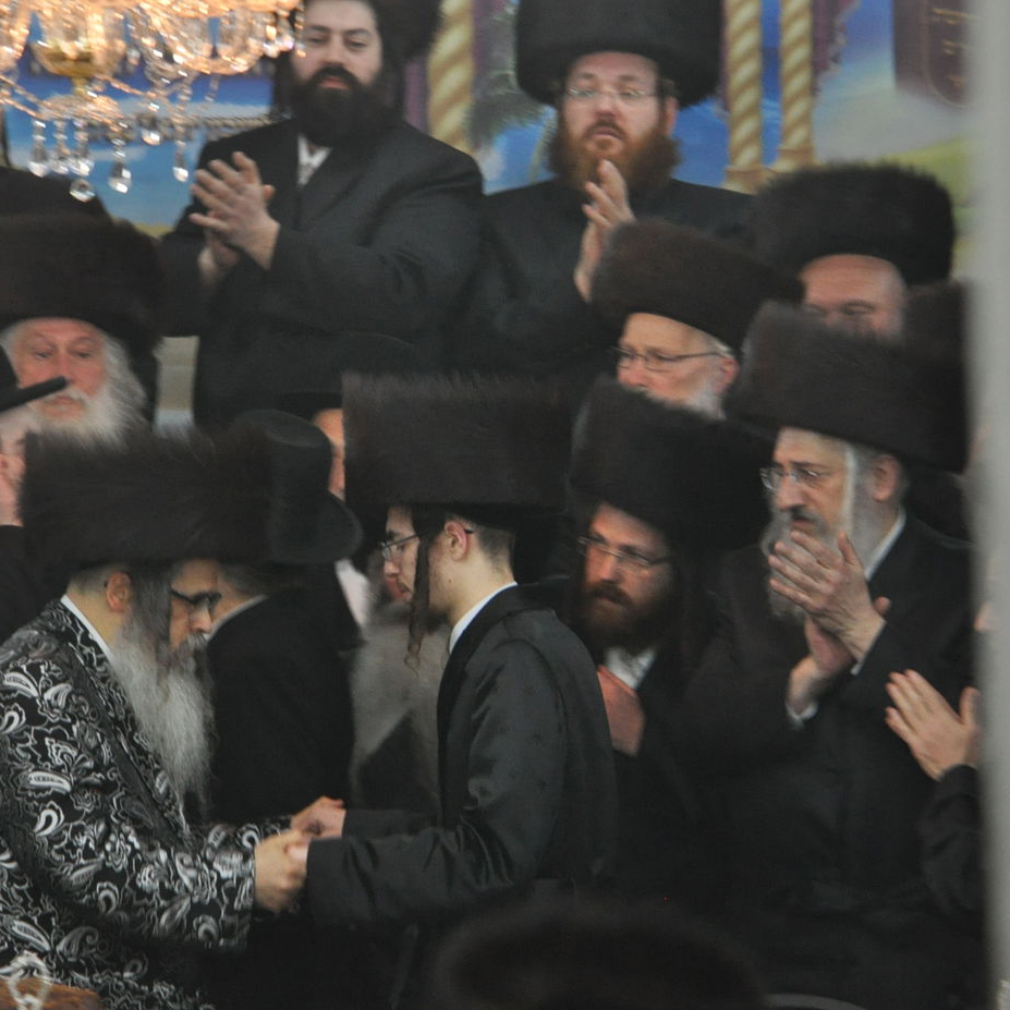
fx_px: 19047
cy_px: 505
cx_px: 415
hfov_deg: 3.0
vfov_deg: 3.0
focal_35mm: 577
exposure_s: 1/80
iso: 1600
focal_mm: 300
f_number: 7.1
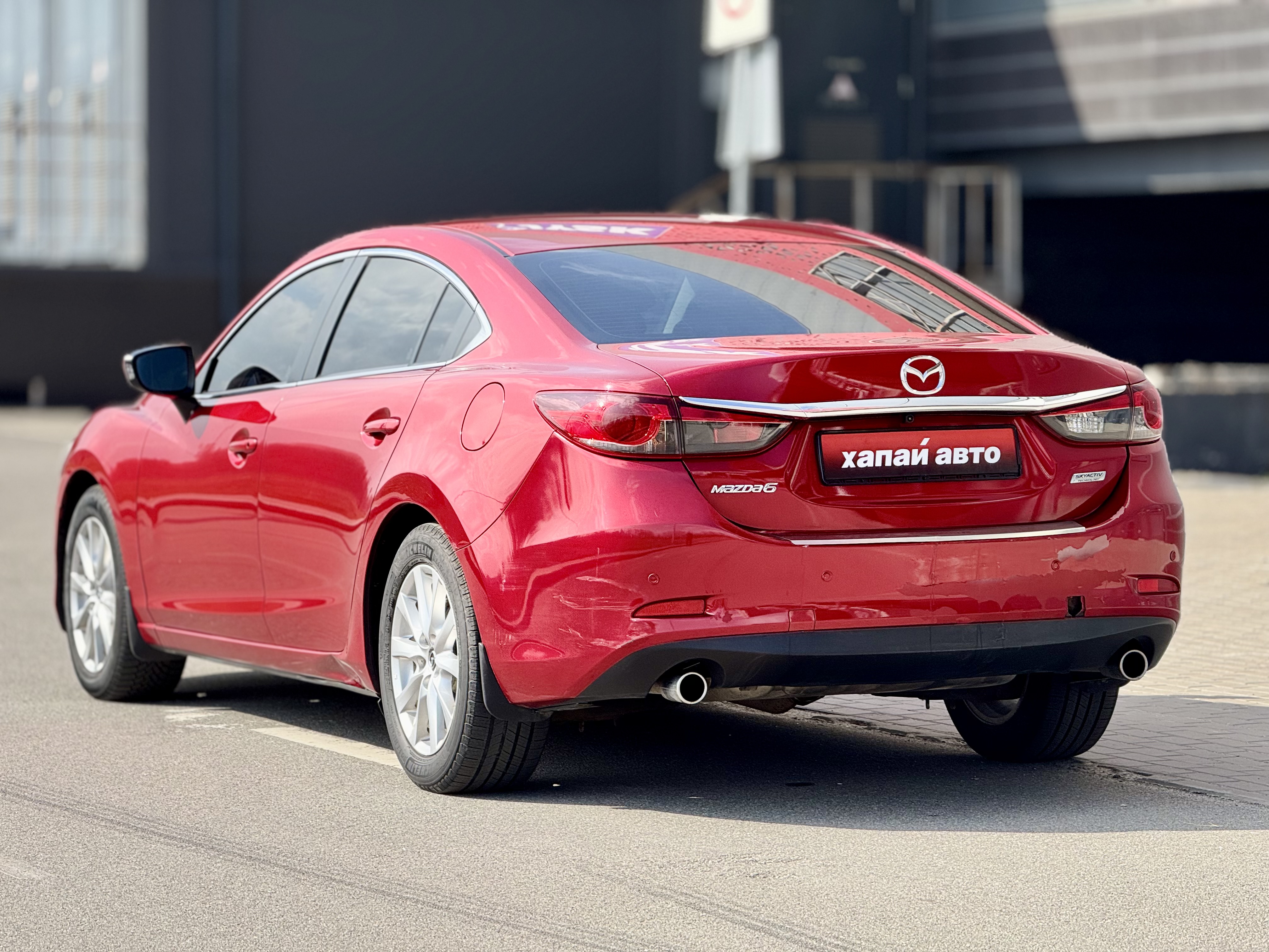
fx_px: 4399
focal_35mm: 120
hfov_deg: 16.4
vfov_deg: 12.3
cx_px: 634
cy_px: 476
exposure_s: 1/700
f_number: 2.8
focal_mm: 15.66
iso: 50
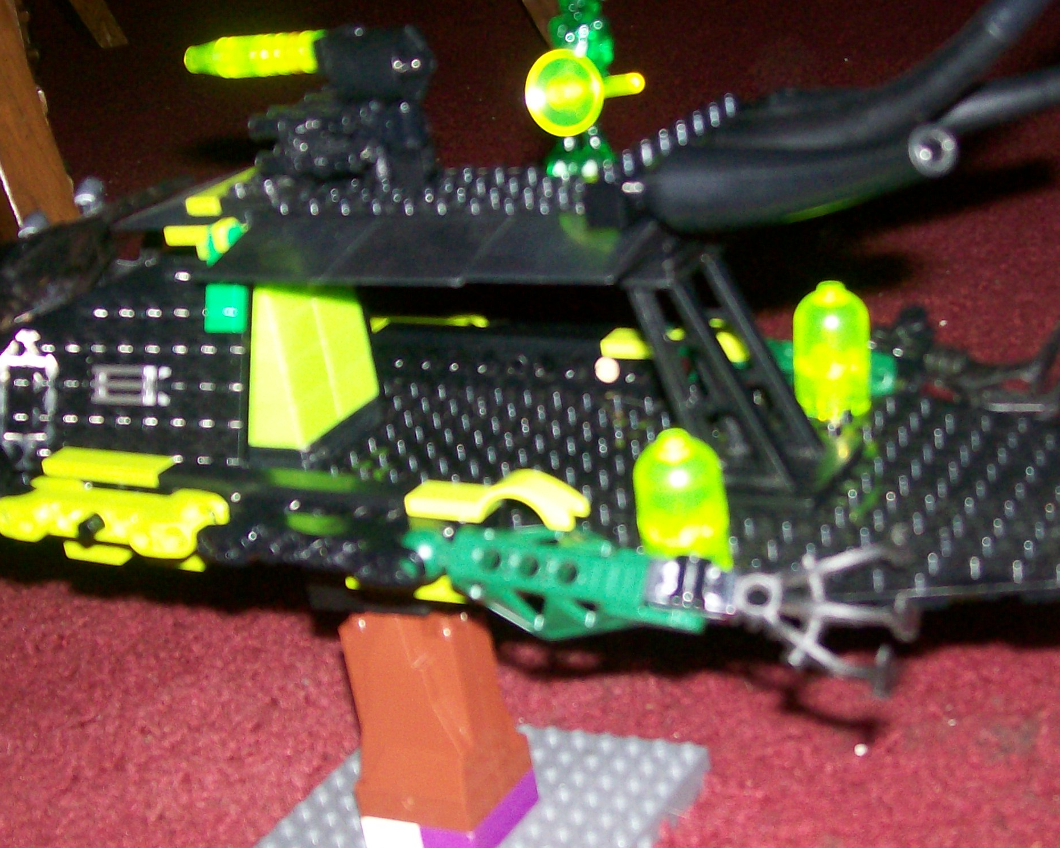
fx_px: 1820
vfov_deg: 26.2
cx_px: 586
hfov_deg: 32.5
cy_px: 510
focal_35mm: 58
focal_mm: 6
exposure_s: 1/64
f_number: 2.7
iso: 140
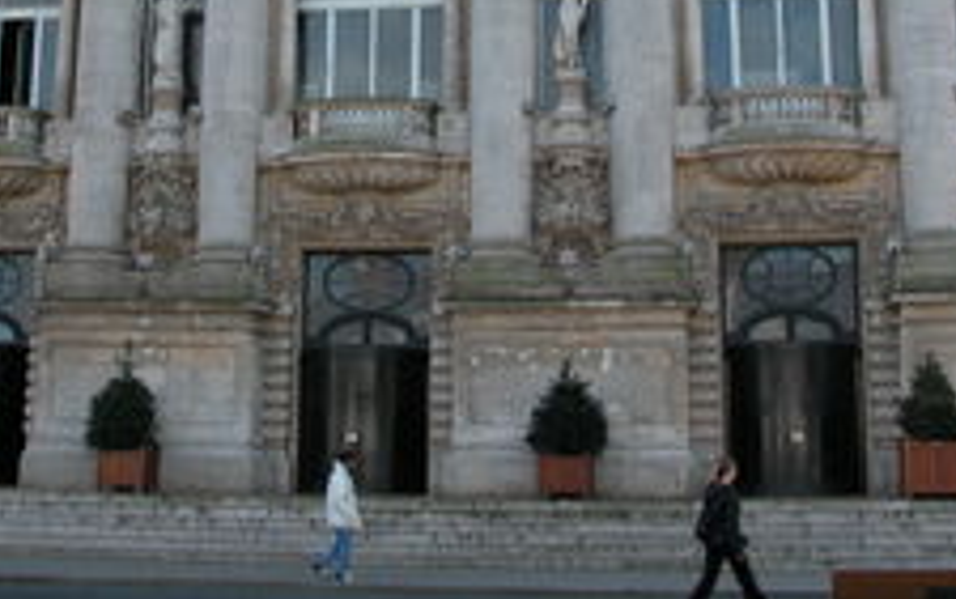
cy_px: -34
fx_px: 1669
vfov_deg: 19.6
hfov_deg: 32.0
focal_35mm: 64
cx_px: 438
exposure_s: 1/160
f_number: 5
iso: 100
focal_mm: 8.9
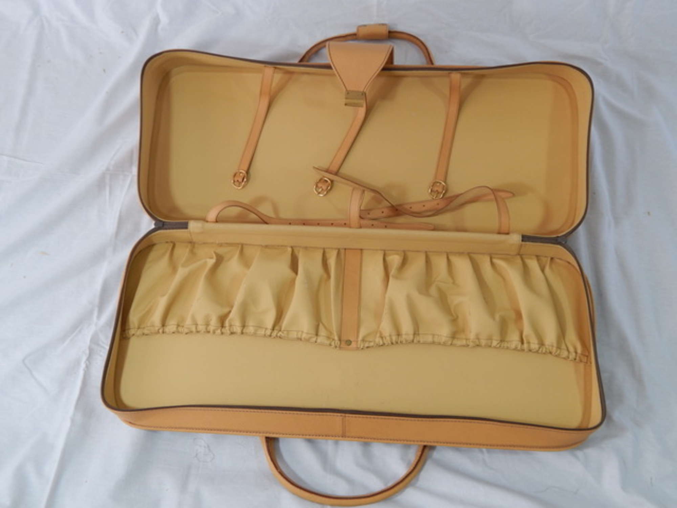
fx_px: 743
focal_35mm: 38
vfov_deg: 37.7
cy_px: 254
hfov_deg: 49.0
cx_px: 338
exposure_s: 1/30
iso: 125
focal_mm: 6.8
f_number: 3.4
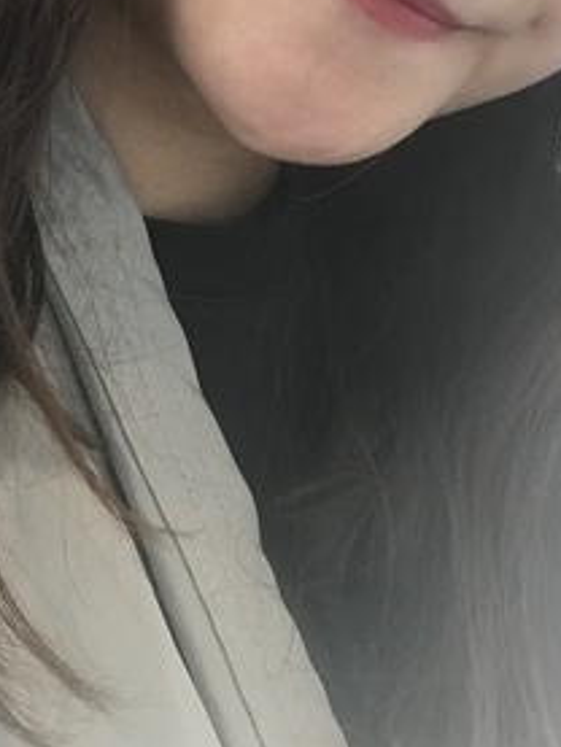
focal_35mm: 74
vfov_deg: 24.8
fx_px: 1598
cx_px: -55
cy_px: -43
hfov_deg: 19.1
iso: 32
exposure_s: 1/40
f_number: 2.2
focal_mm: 2.87
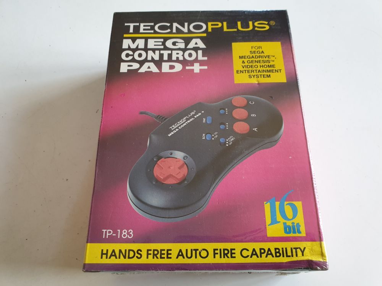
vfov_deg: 53.1
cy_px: 143
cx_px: 191
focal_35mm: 26
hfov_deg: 67.3
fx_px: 287
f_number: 2.4
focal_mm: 4.3
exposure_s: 1/50
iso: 250
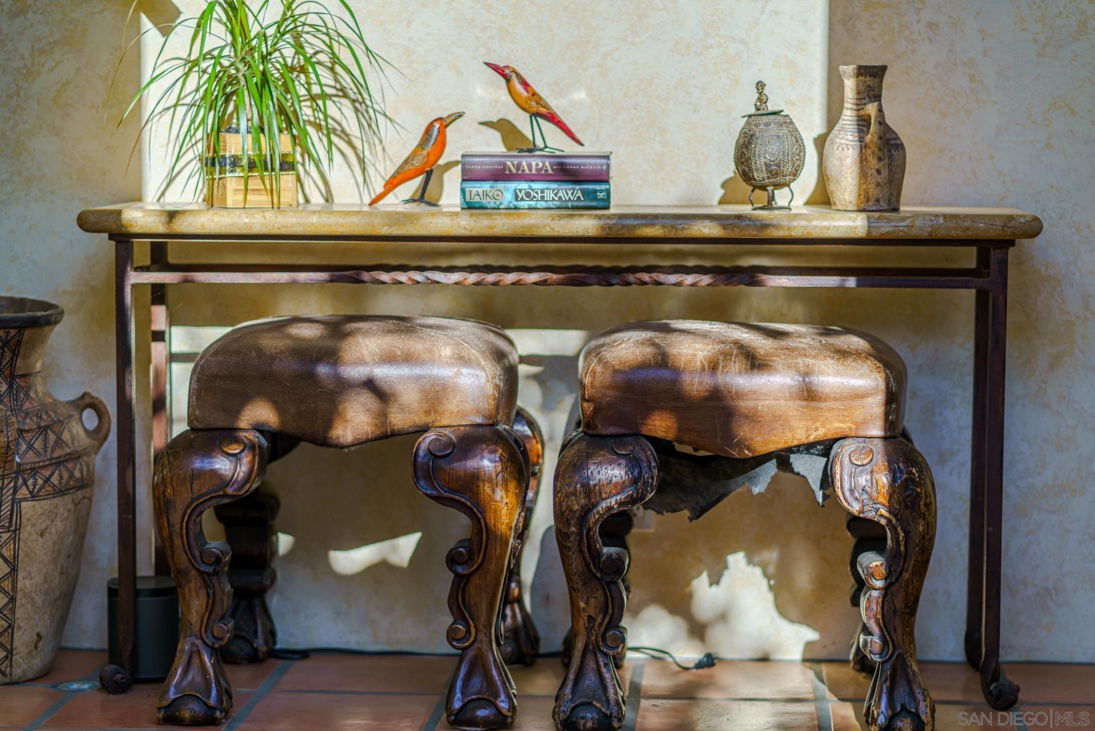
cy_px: 366
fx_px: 2586
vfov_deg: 16.1
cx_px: 548
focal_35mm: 85
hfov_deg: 23.9
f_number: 1.8
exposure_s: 1/8000
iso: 100
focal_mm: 85
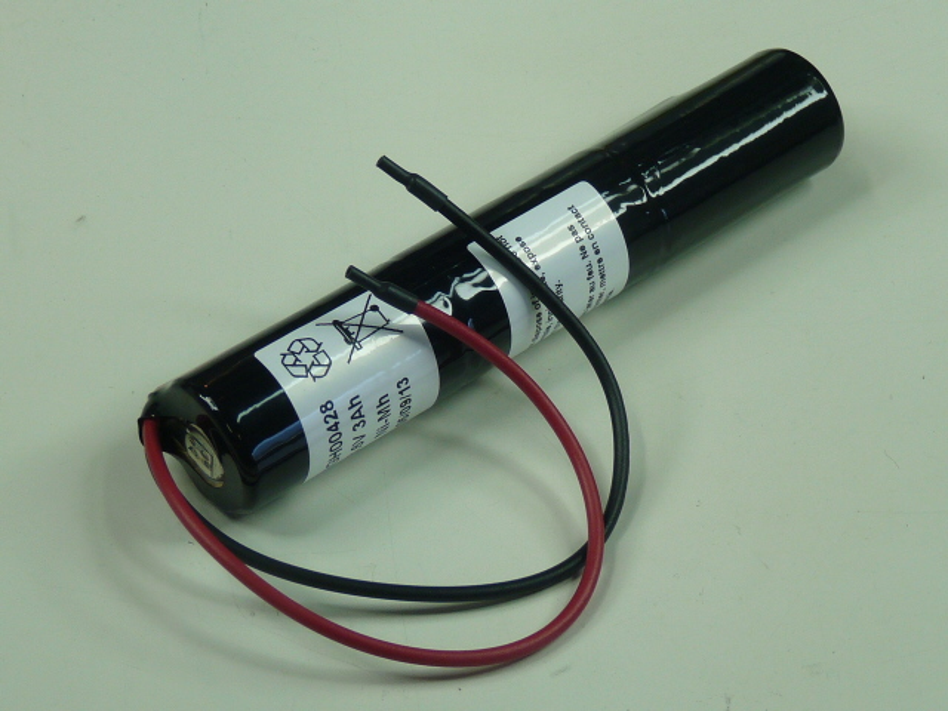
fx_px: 2684
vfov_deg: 15.1
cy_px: 356
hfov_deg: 20.0
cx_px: 474
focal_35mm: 98
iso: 100
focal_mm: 9.8
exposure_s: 1/60
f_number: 3.2
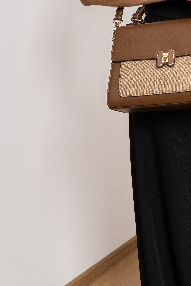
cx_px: 214
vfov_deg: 17.5
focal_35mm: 113
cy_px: -27
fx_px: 899
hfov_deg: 11.9
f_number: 8
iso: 320
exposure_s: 1/125
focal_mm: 50
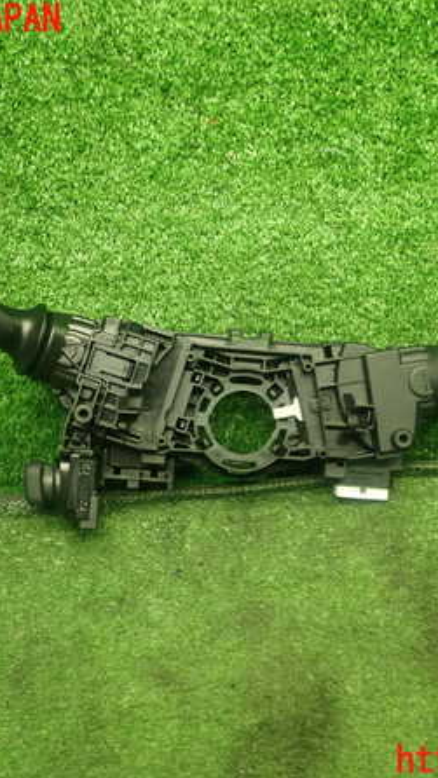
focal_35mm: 44
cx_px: 267
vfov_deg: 46.4
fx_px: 908
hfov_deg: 27.0
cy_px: 391
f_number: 2.3
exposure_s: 1/30
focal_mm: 5.4
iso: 250
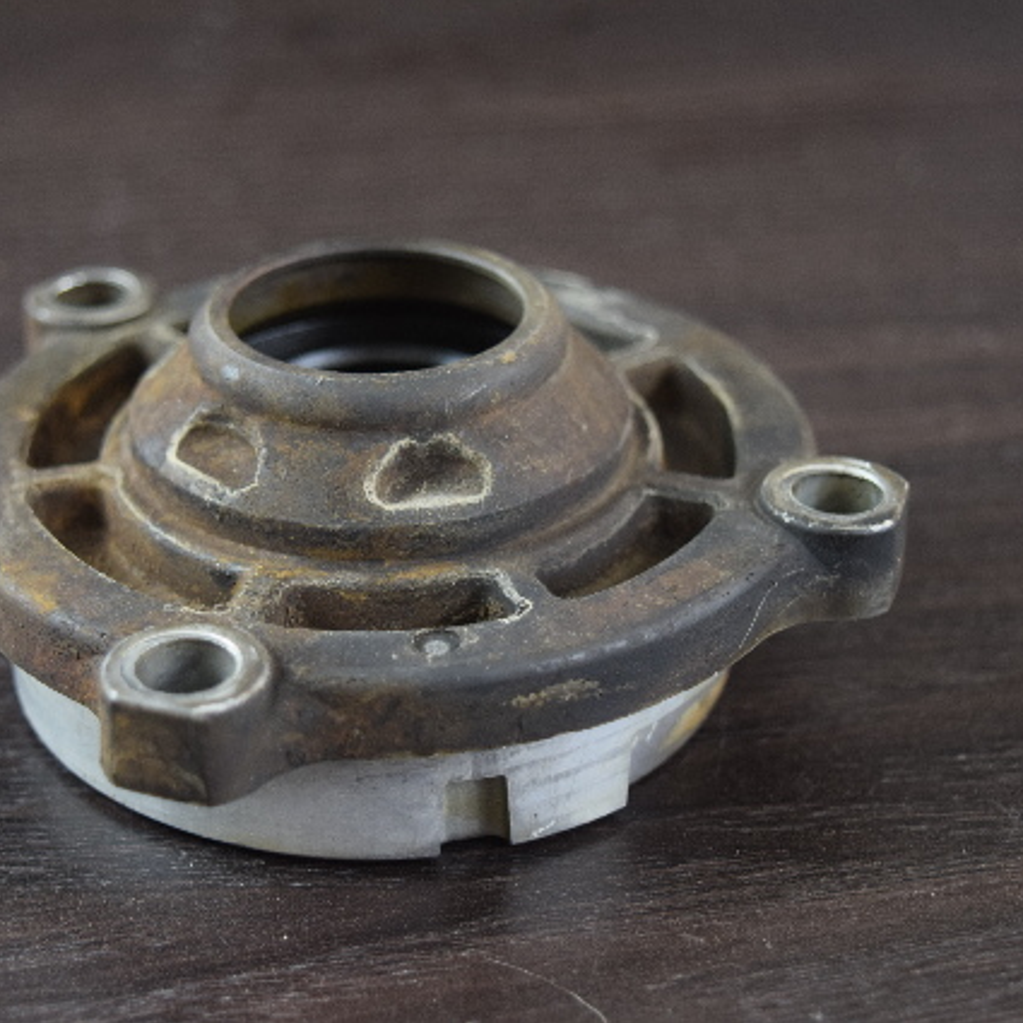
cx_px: 404
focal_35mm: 73
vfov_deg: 23.7
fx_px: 2441
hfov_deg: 23.6
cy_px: 512
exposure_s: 1/125
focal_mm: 38
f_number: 4.8
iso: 1000
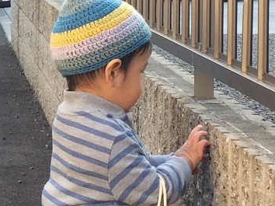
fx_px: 325
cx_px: 165
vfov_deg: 34.9
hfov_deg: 45.6
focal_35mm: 41
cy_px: 80
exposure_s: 1/120
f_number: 2.2
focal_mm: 4.15
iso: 40
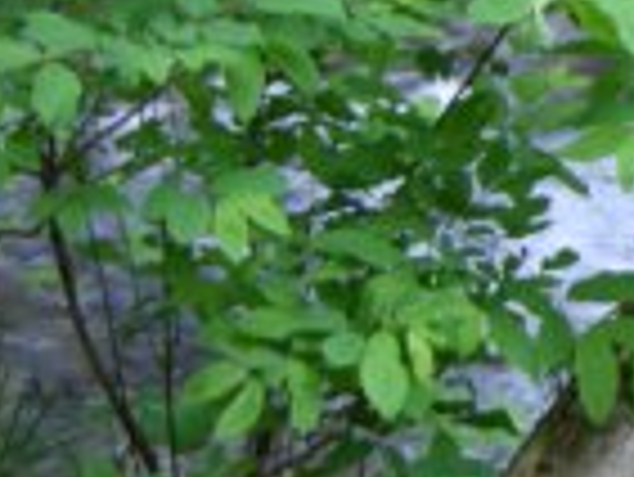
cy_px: 158
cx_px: 1264
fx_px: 2988
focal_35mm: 163
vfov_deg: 9.1
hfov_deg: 11.0
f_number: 2.7
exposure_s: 1/14.4
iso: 100
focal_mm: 7.5
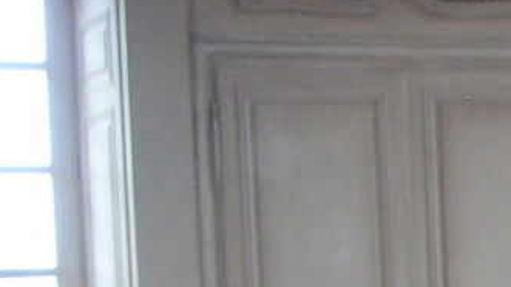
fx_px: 1978
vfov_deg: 8.0
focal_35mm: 146
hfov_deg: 13.6
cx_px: 832
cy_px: 540
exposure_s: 1/45
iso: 160
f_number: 2.8
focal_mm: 5.7
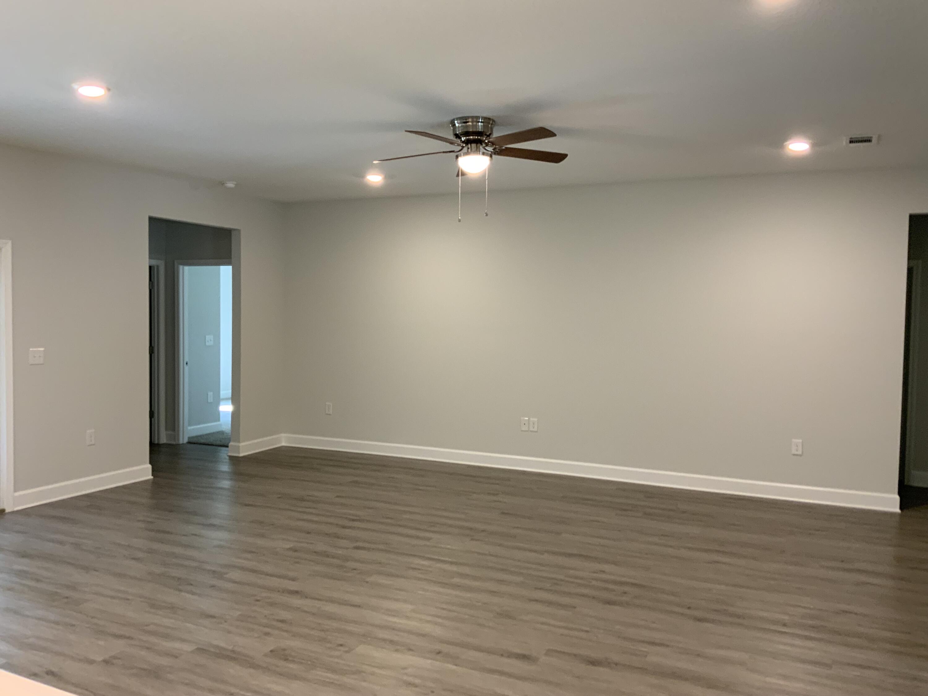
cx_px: 464
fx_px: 777
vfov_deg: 48.2
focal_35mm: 29
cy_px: 348
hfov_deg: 61.7
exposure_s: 1/60
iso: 100
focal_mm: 3
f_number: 1.8
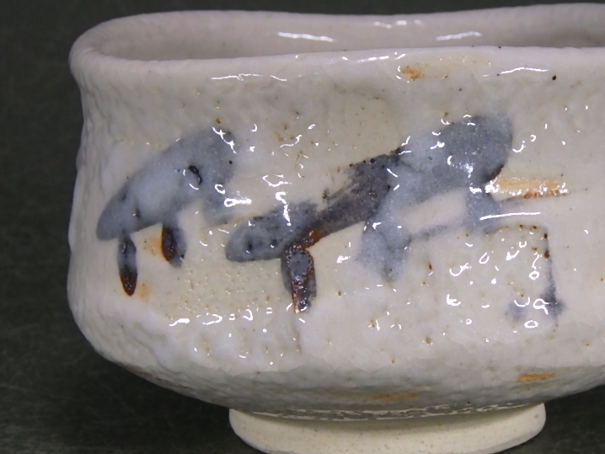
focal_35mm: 134
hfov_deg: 14.7
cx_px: 381
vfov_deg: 11.1
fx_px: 2343
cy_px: 222
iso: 400
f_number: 5
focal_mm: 16.7
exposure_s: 1/60
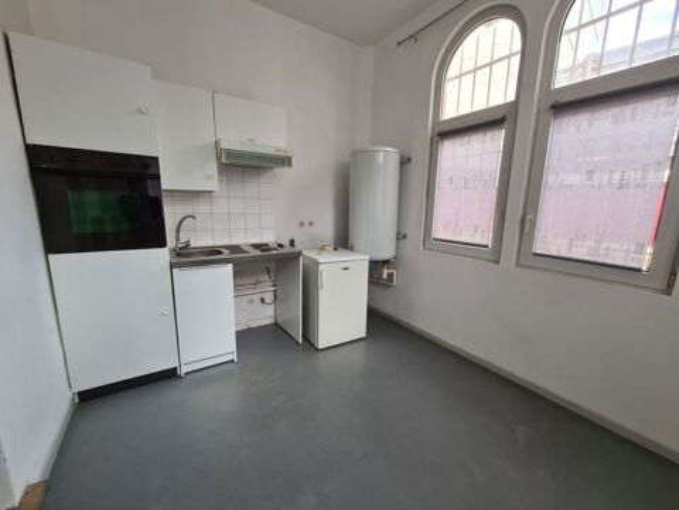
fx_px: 255
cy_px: 255
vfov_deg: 89.9
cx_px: 340
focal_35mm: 13
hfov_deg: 106.2
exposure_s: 1/50
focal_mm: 2.2
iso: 80
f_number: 2.2
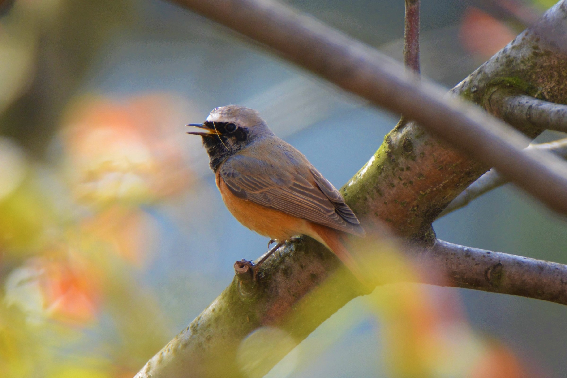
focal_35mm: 900
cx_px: 284
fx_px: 14171
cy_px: 189
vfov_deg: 1.5
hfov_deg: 2.3
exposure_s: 1/500
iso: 800
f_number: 6.3
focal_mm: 600
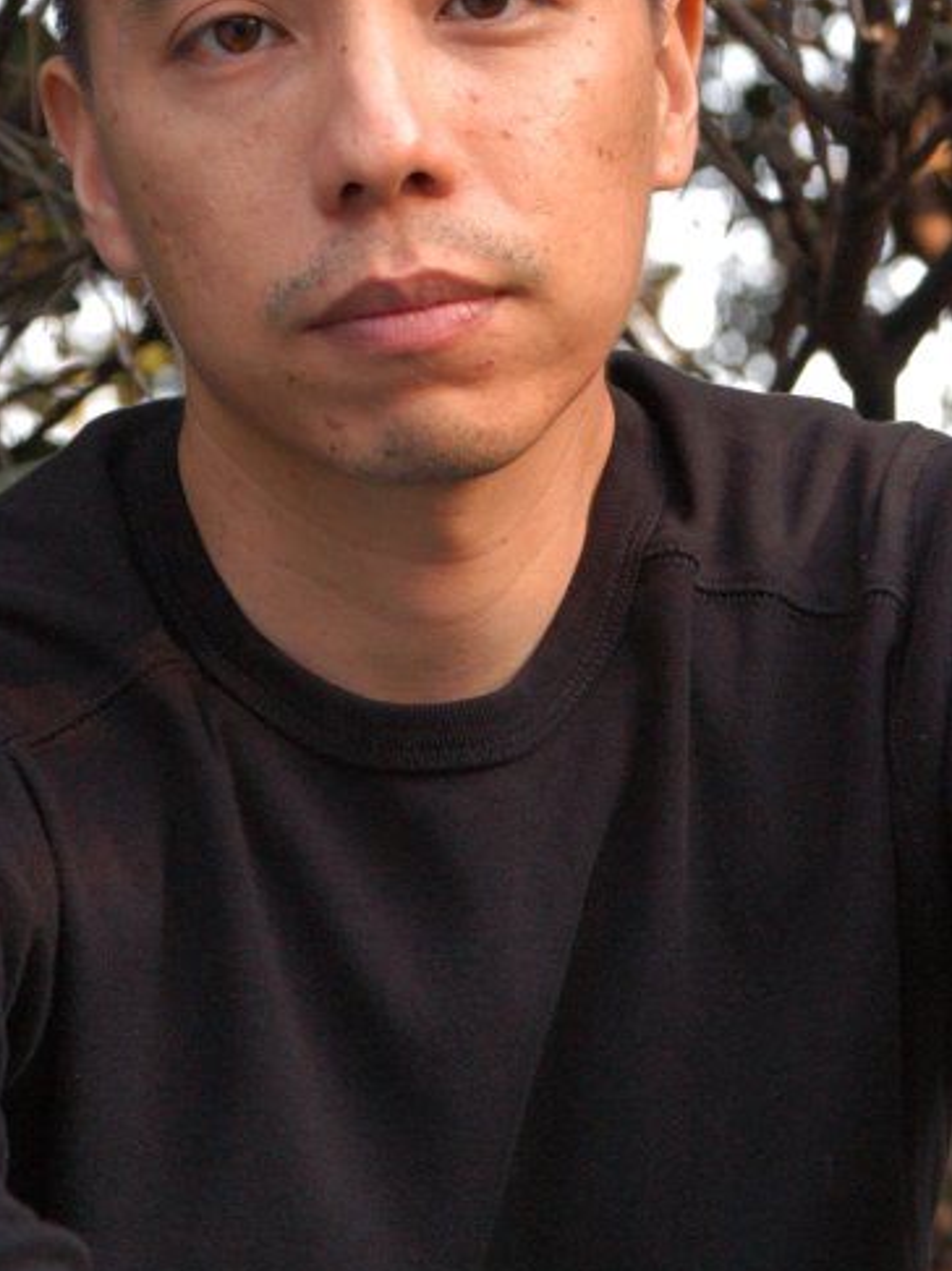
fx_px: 6680
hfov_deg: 8.2
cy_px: 362
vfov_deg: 10.9
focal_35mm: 182
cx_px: 534
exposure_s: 1/160
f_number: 6.3
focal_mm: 80
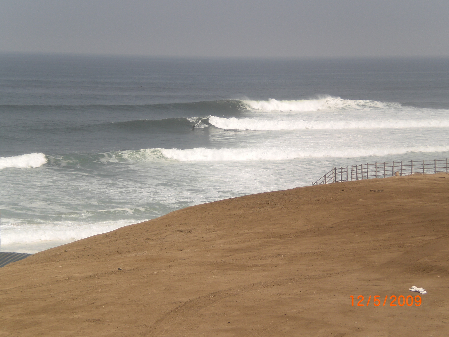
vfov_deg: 13.0
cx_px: 224
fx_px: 1479
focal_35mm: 114
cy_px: 168
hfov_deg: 17.3
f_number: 5.9
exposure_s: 1/400
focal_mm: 18.9
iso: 50
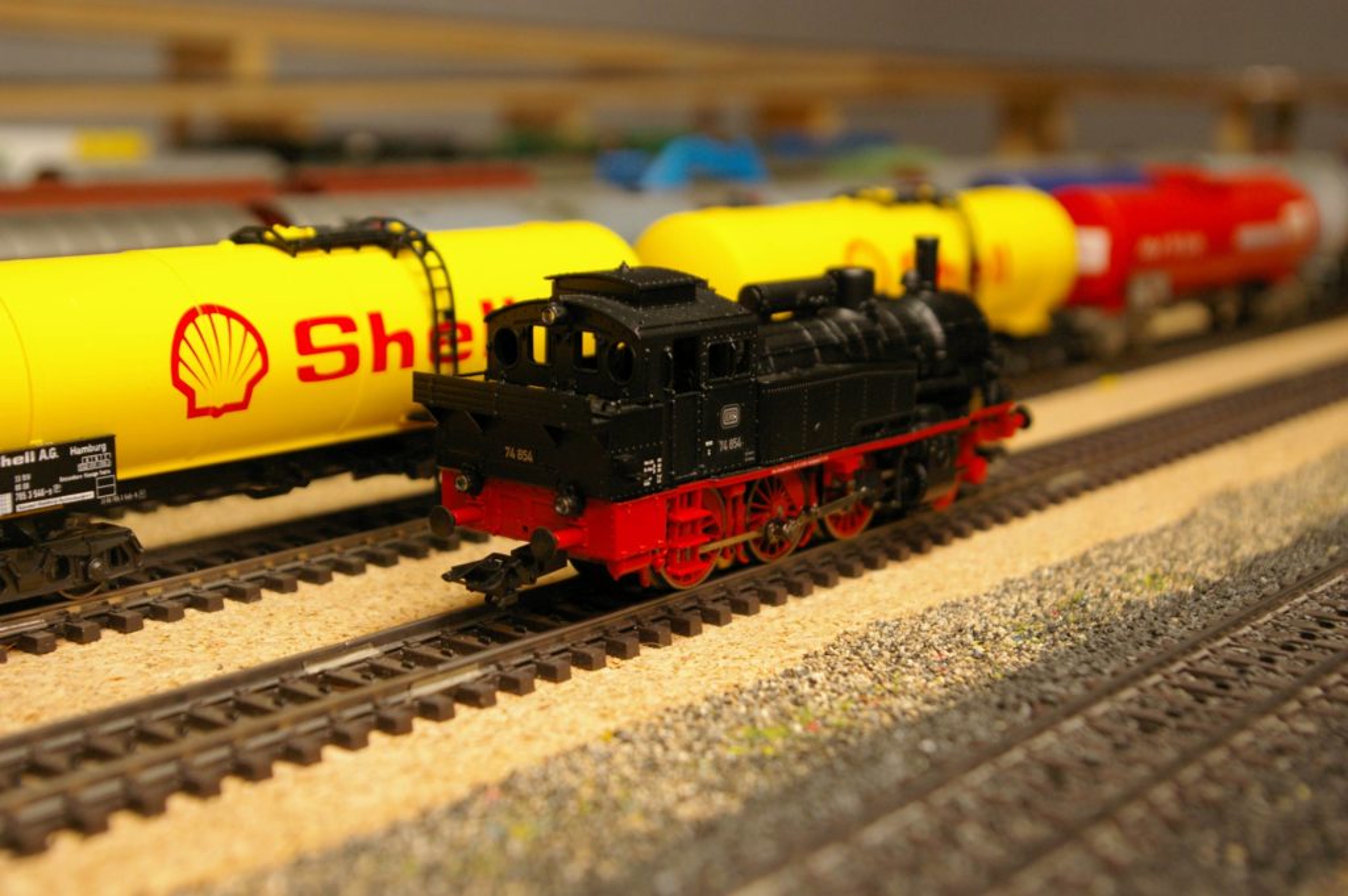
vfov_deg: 25.7
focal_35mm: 52
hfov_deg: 37.9
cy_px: 448
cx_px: 674
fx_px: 1964
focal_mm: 35
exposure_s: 1/30
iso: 800
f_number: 5.6
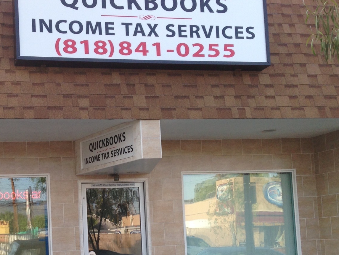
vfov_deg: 24.5
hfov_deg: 31.9
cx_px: 72
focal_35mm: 59
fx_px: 578
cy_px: 196
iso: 50
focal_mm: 4.13
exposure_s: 1/250
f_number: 2.4
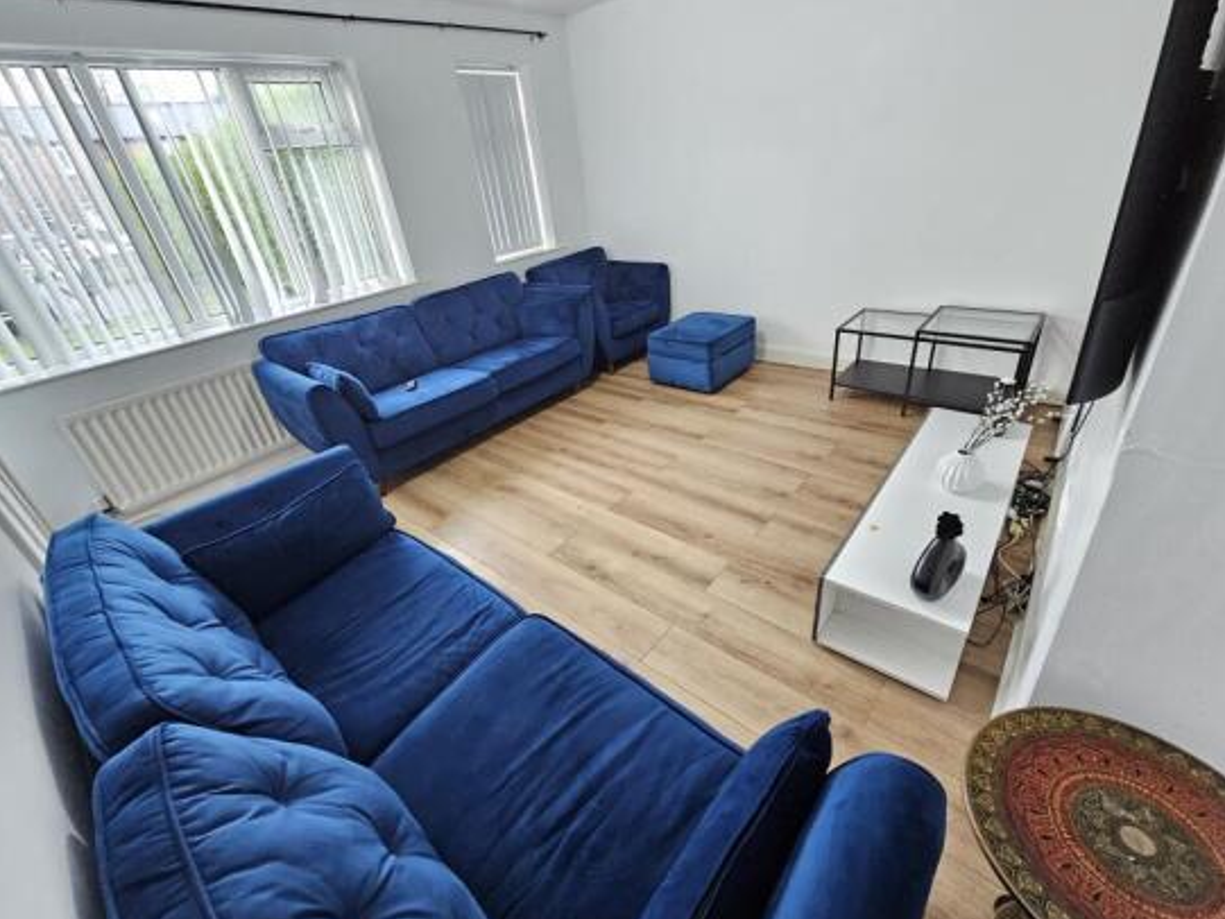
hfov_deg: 102.0
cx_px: 622
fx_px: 496
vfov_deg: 85.6
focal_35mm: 14
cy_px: 436
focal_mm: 2.2
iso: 640
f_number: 2.2
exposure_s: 1/33
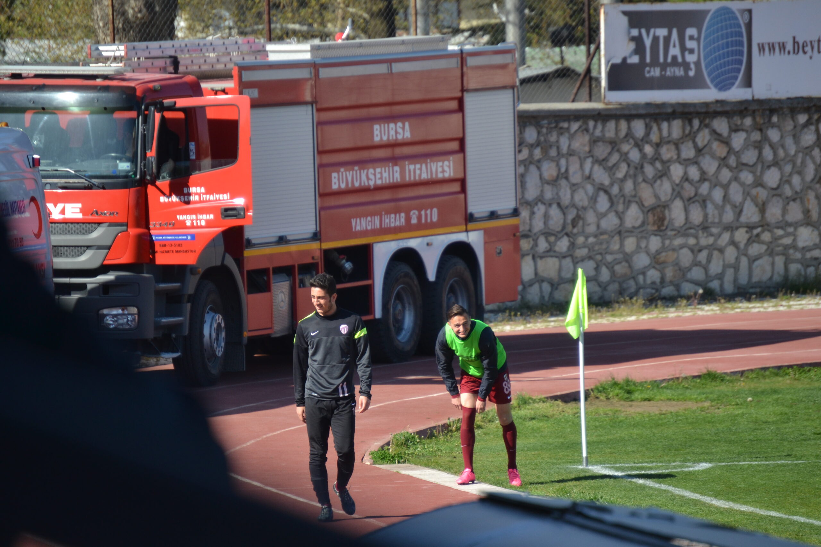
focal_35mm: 300
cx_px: 410
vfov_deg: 4.6
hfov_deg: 6.9
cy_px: 274
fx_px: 6842
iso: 400
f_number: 5.6
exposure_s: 1/1000
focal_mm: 200
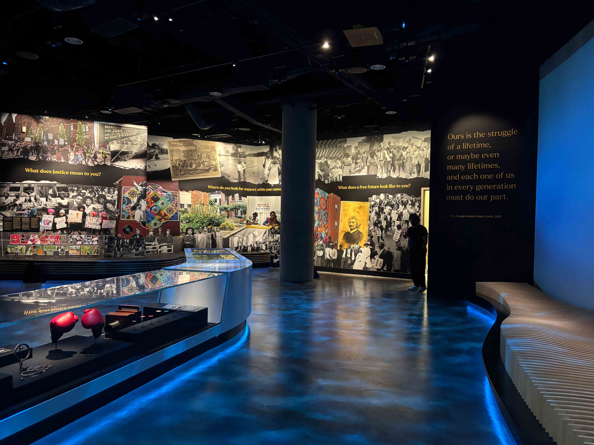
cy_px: 222
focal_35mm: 26
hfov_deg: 67.3
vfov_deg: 53.1
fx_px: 446
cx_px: 297
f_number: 1.6
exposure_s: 1/36
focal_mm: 5.96
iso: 640
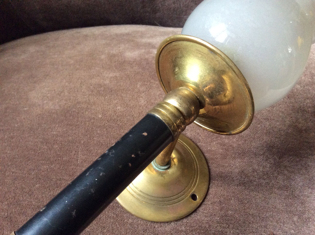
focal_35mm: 32
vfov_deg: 44.1
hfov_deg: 56.9
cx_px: 158
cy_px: 118
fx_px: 291
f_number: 2.4
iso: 250
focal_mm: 3.3
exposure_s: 1/25
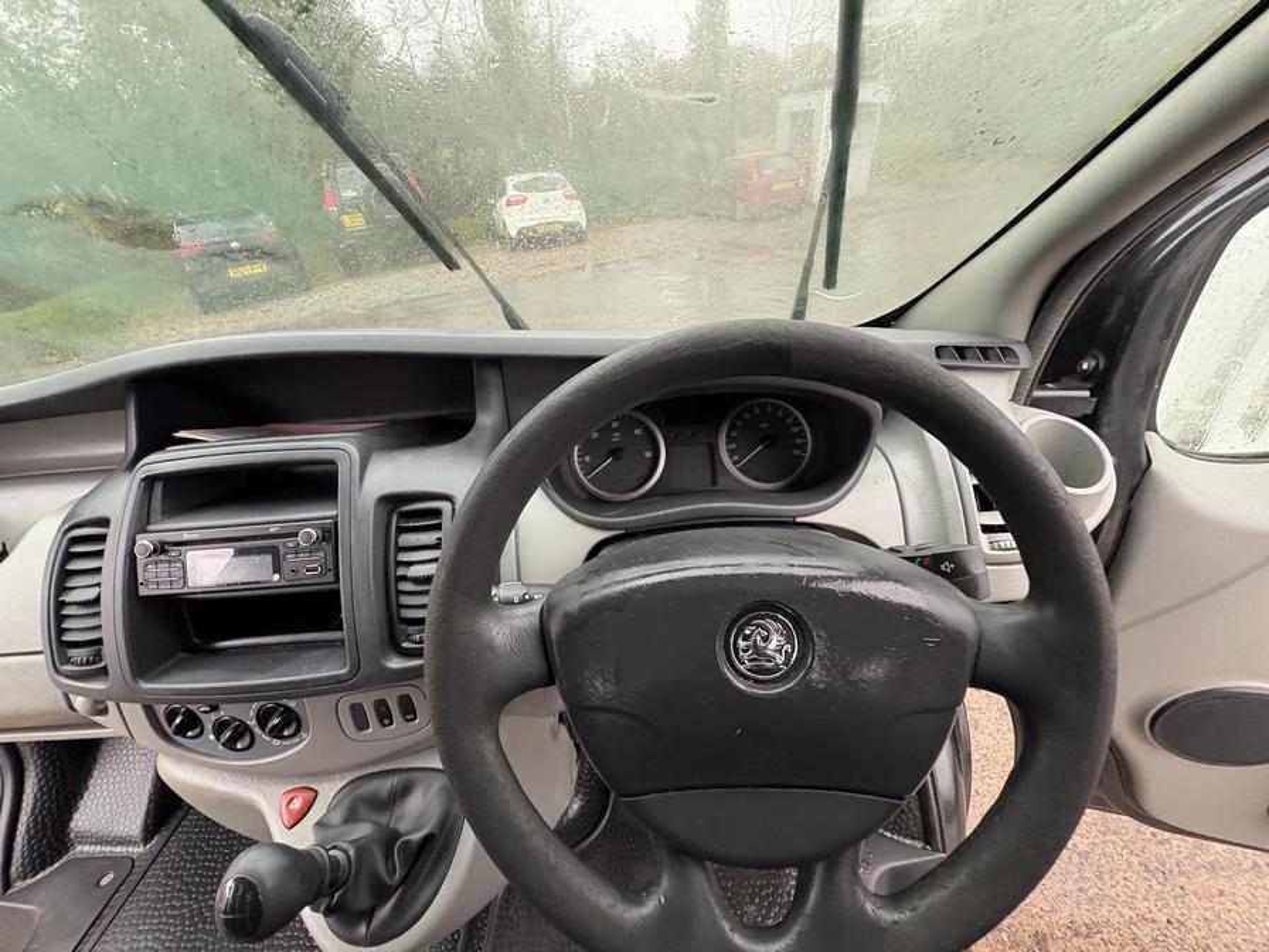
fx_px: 513
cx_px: 634
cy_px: 476
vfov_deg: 85.7
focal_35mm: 14
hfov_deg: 102.1
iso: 320
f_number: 2.2
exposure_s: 1/60
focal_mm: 2.22
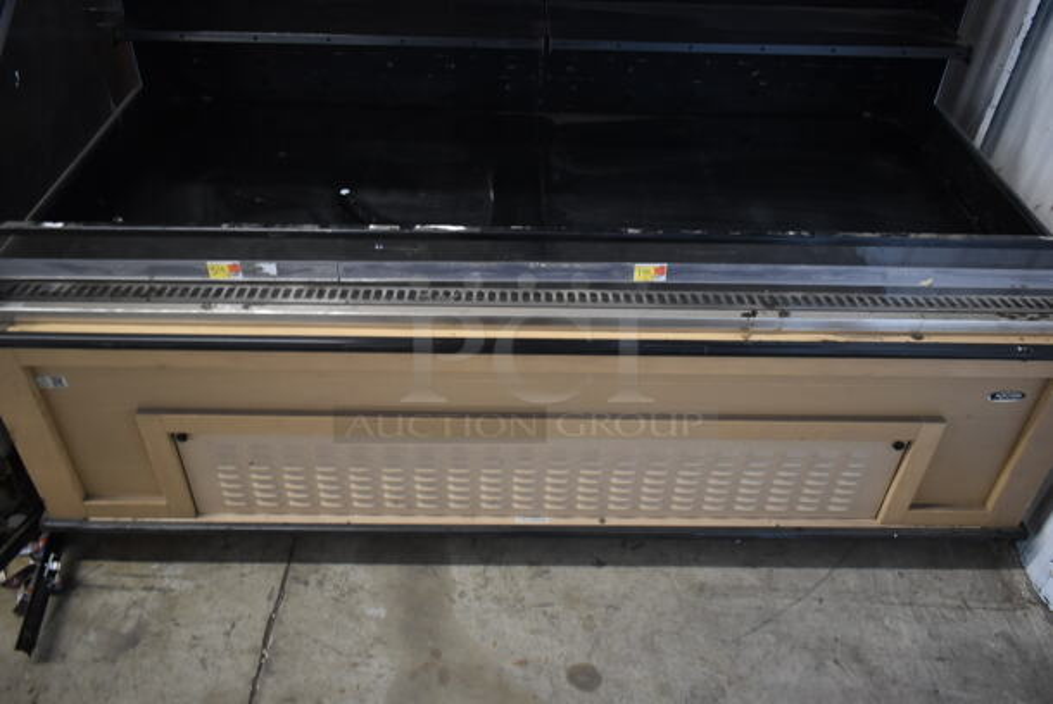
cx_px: 526
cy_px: 352
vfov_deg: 43.7
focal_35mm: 30
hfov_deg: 61.9
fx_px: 878
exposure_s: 1/30
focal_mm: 20
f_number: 3.5
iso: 900
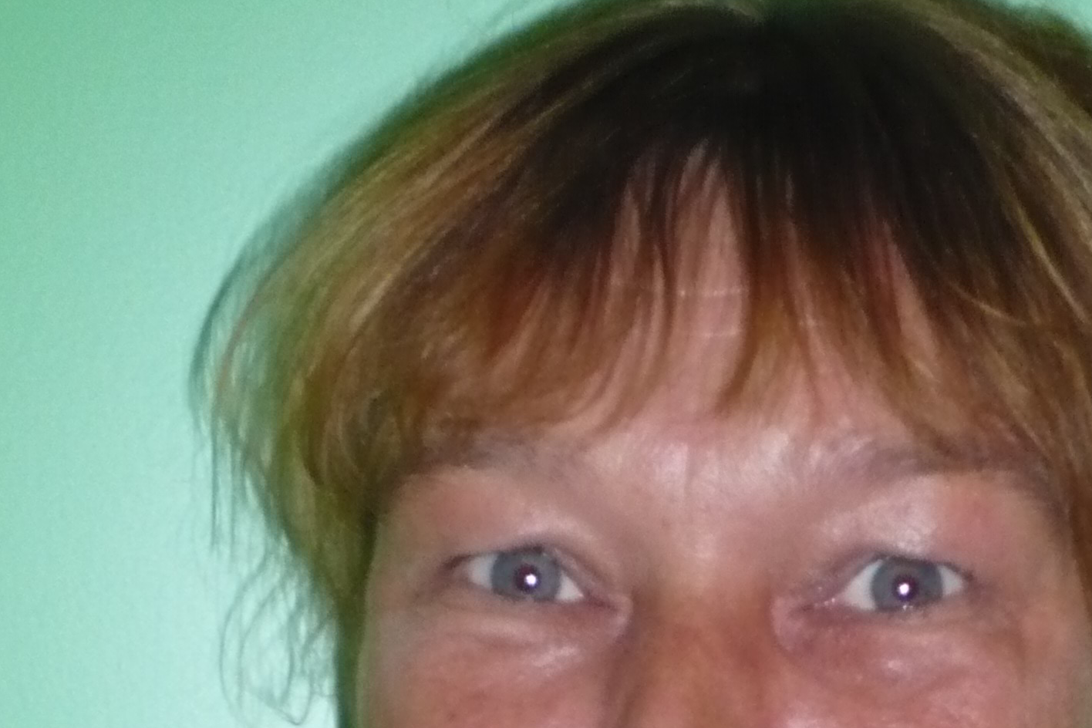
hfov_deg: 8.7
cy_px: 1045
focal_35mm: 237
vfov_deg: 5.7
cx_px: 820
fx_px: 7188
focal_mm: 17.4
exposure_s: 1/30
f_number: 5
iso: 250
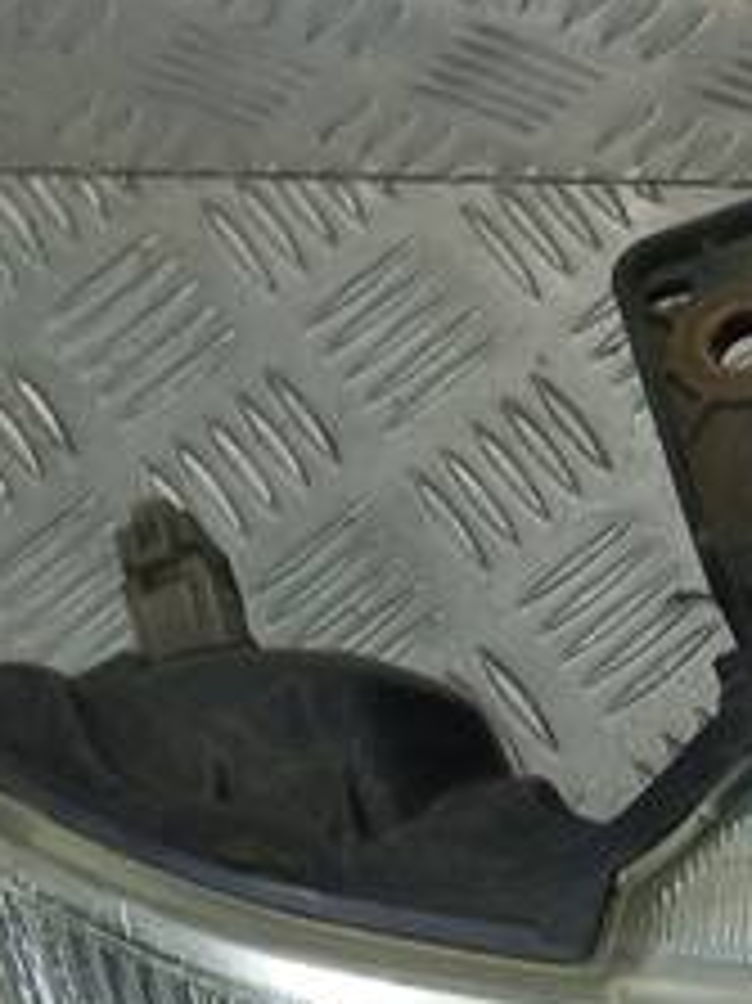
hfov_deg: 11.6
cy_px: 990
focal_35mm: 115
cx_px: 1495
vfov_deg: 16.8
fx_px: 3334
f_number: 1.8
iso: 40
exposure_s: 1/50
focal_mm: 4.6
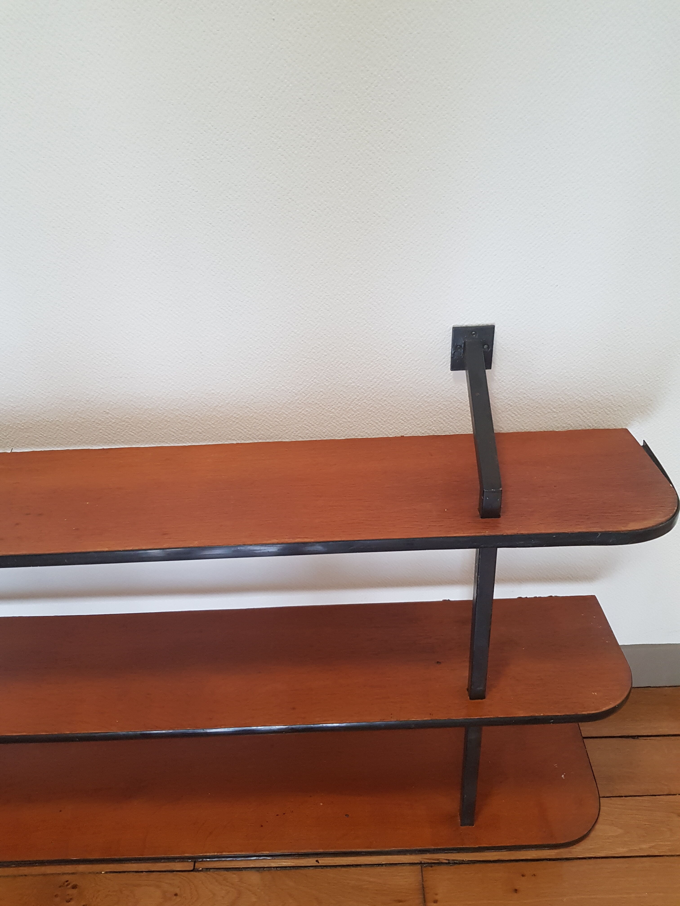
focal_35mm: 26
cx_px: 340
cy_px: 453
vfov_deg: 67.3
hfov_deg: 53.1
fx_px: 681
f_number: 1.7
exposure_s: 1/50
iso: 200
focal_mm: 4.2
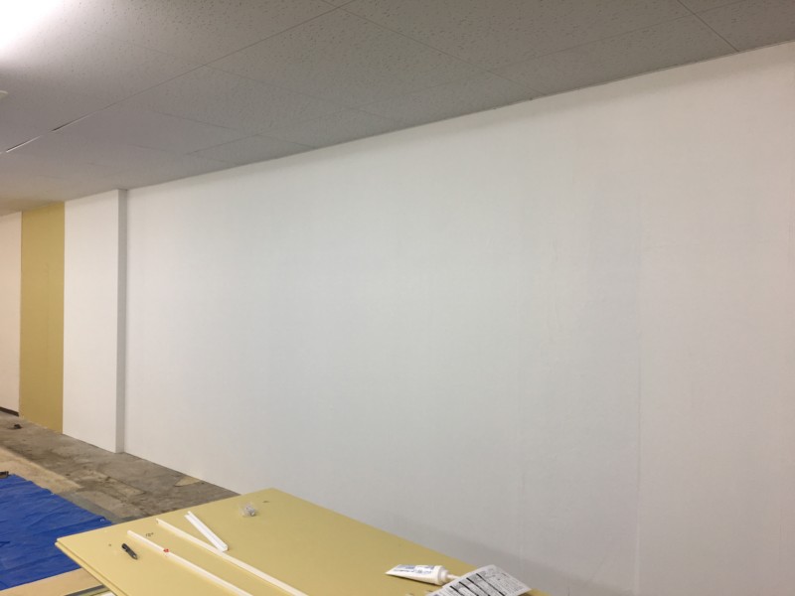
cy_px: 298
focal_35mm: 29
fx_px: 666
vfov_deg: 48.2
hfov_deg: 61.7
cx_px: 398
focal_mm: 4.15
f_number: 2.2
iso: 32
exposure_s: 1/60
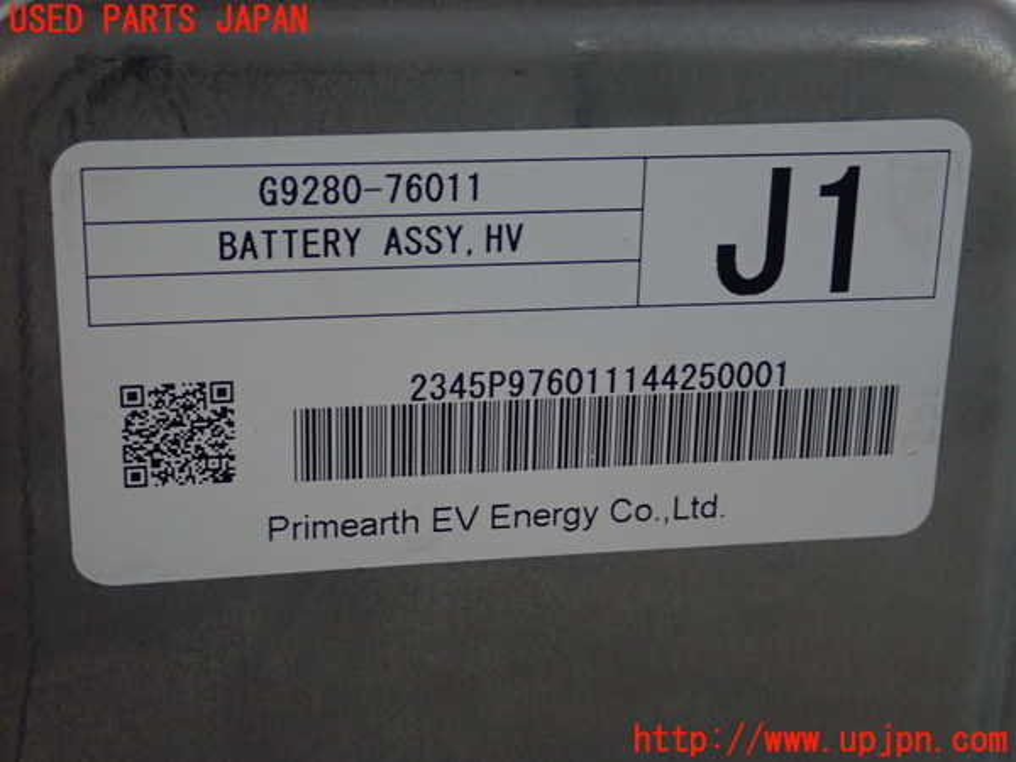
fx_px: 2172
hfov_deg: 26.3
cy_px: 381
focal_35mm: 74
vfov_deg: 19.9
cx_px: 508
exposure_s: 1/80
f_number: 4.2
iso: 800
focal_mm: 13.47
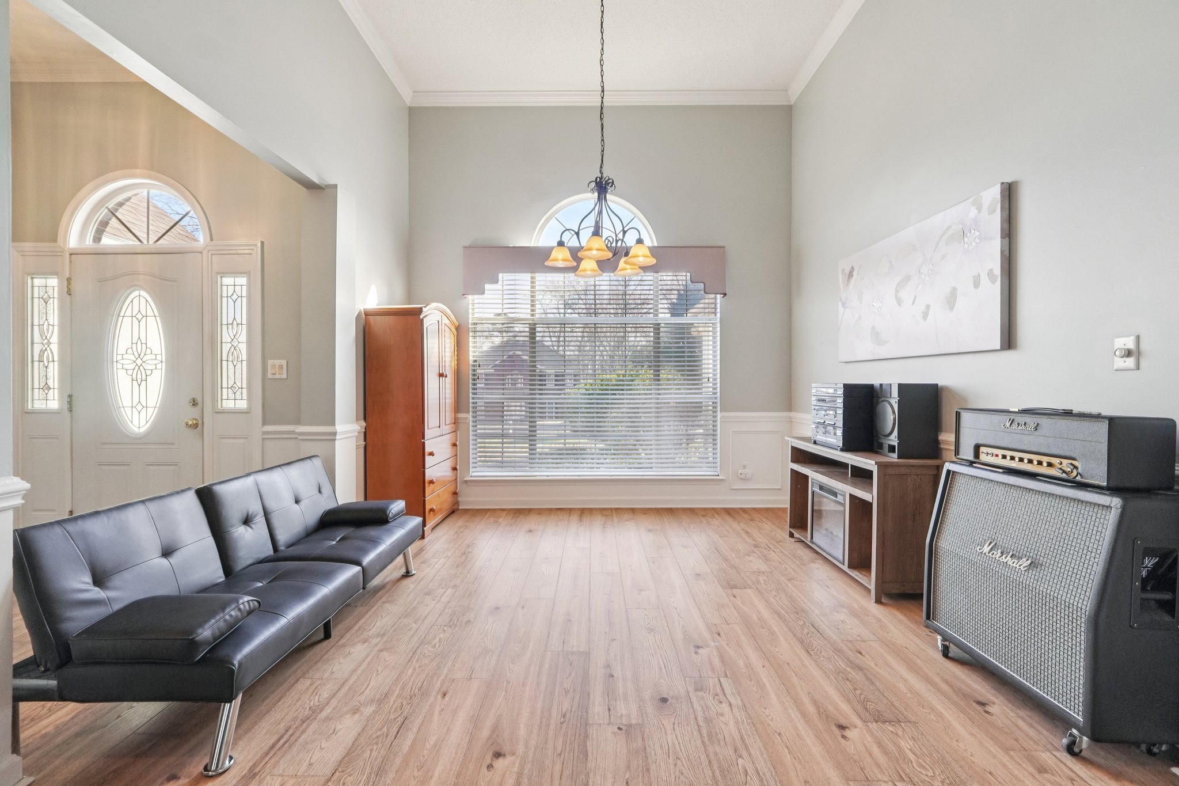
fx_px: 491
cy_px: 393
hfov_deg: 100.4
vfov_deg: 77.3
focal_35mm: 15
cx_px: 590
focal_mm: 10
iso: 100
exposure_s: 1/45
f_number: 8
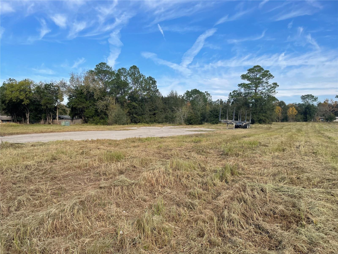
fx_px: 254
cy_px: 127
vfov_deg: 53.1
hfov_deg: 67.3
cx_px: 169
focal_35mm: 26
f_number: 1.6
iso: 32
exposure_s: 1/2257
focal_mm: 4.2
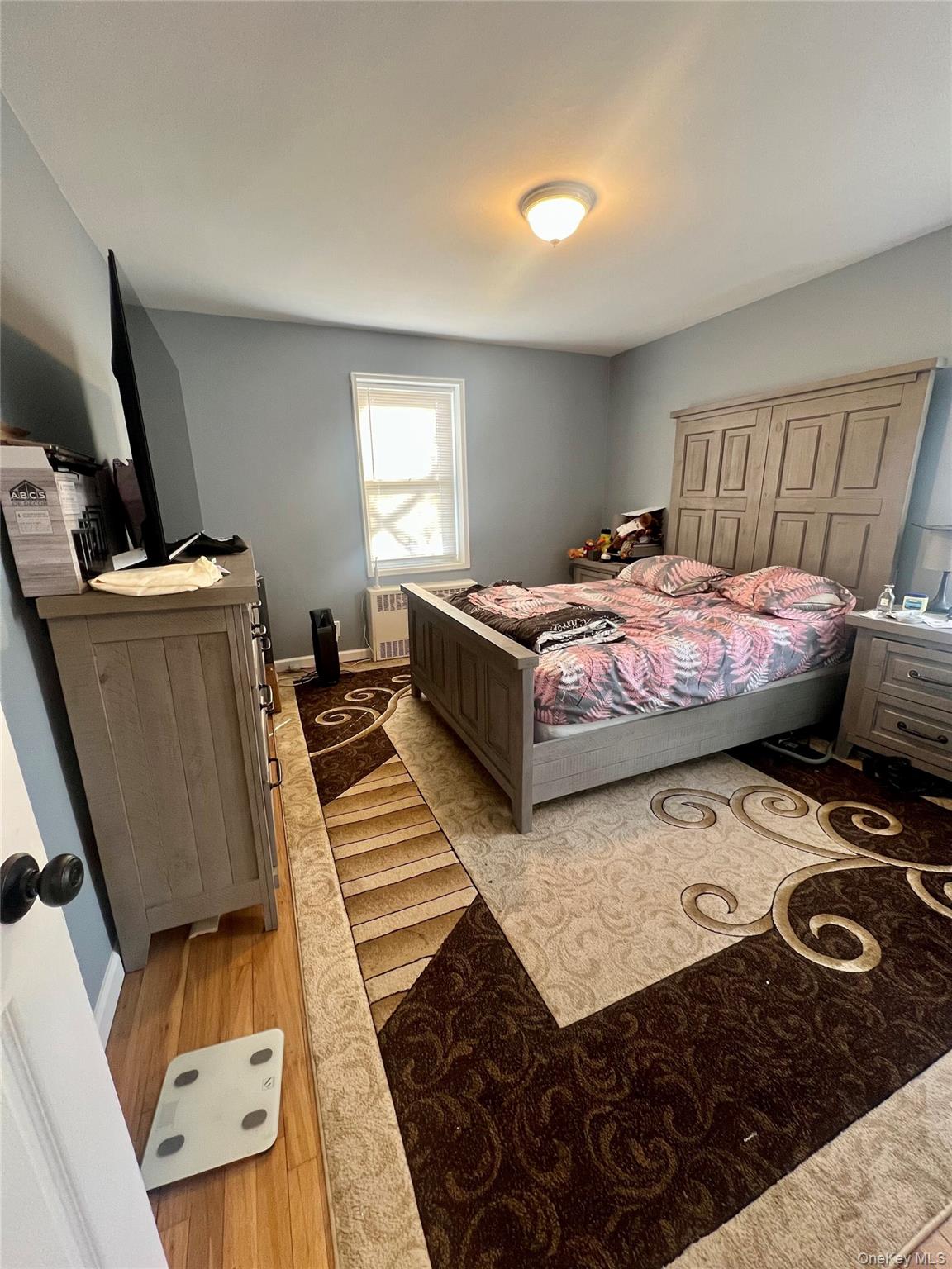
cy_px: 634
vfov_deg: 106.2
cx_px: 476
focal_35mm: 13
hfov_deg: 89.9
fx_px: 477
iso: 160
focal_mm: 1.57
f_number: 1.8
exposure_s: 1/60
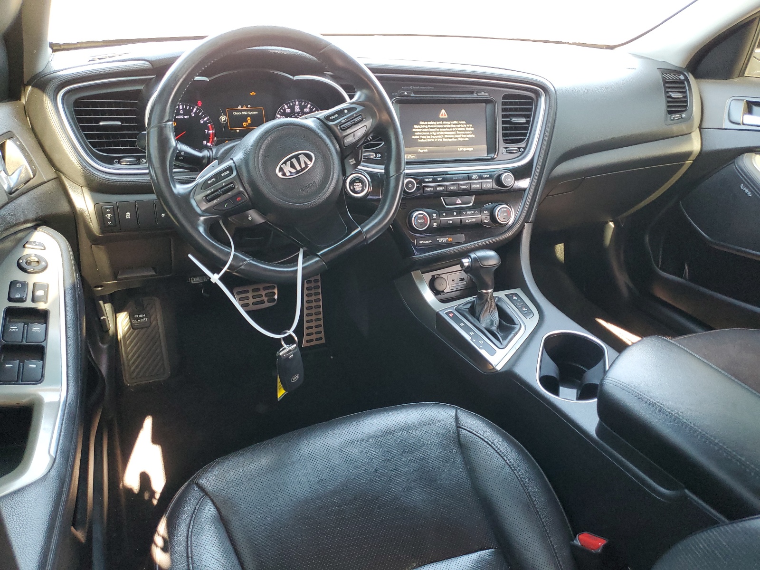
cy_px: 285
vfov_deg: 53.1
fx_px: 571
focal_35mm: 26
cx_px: 380
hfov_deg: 67.3
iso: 133
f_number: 1.5
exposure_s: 1/60.2
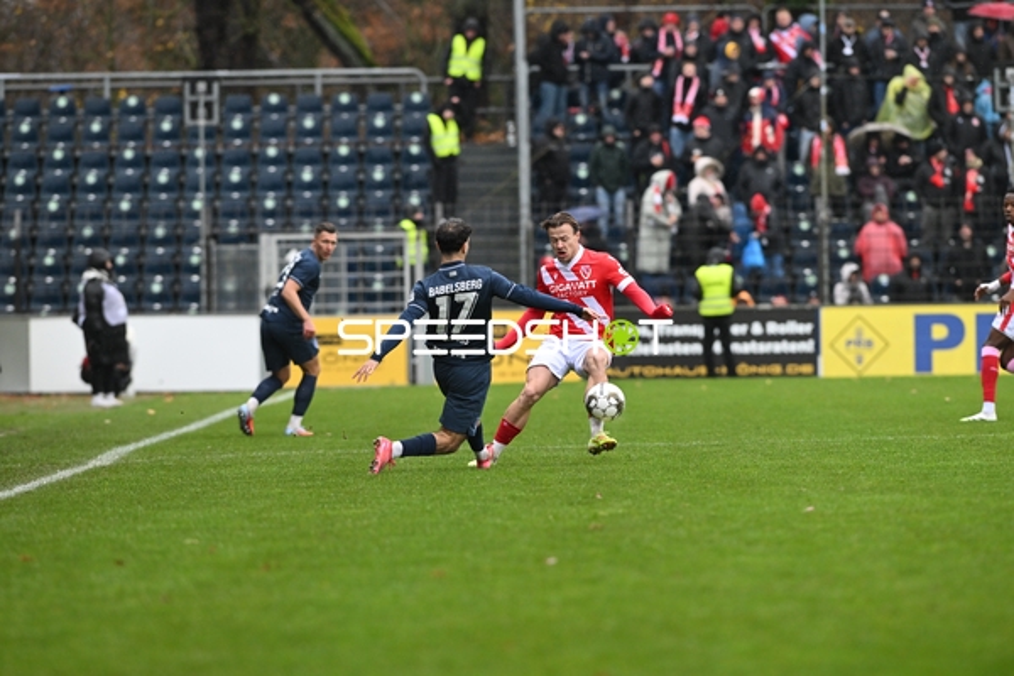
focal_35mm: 300
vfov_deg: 4.6
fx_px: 8449
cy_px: 338
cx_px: 507
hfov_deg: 6.9
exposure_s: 1/2000
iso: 2800
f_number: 4.5
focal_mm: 300
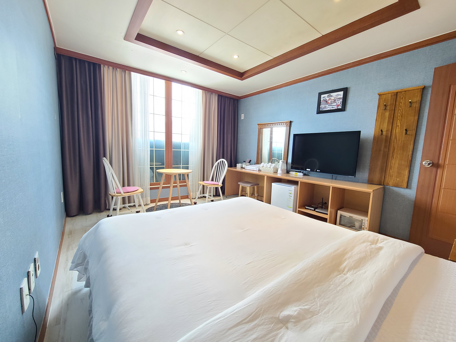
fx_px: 171
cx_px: 228
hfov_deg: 106.2
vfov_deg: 89.9
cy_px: 171
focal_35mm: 13
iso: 400
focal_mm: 2.2
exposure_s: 1/60
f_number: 2.2
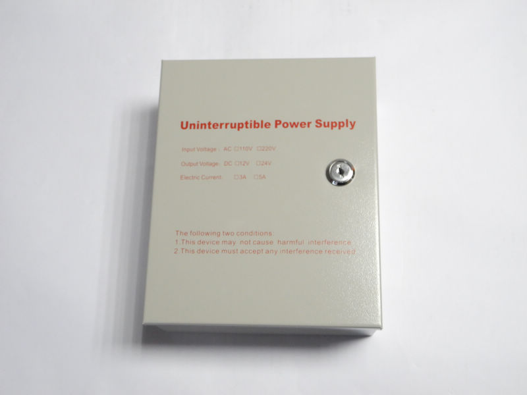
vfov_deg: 32.2
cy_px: 198
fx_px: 685
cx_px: 264
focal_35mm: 45
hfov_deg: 42.1
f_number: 3.2
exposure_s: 1/33.3
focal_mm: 9.7
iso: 400
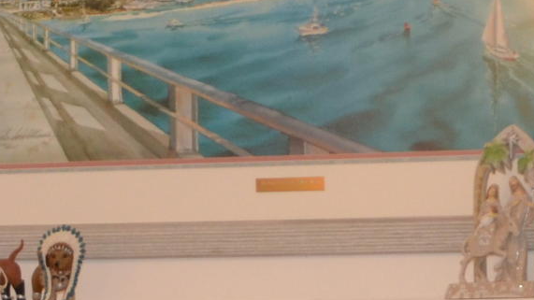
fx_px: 3497
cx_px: 161
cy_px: 551
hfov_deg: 8.7
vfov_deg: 4.9
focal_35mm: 247
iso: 640
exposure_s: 1/60
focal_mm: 30
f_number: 4.2
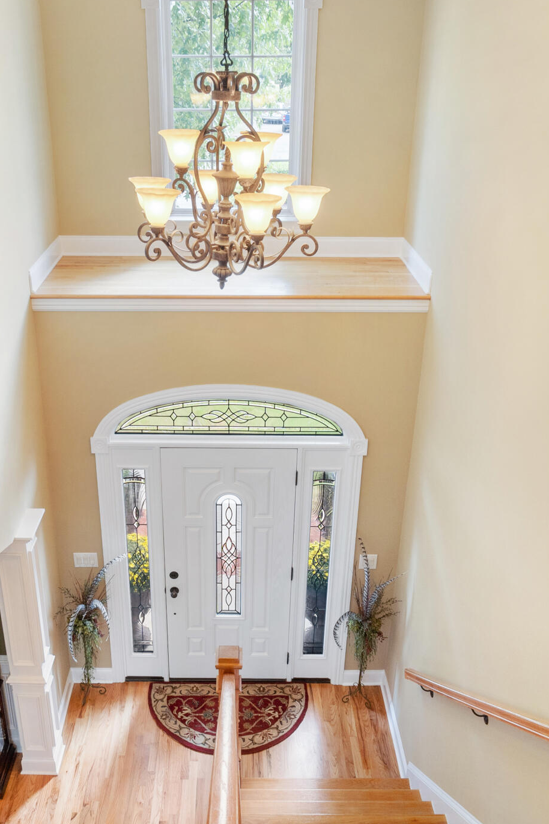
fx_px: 801
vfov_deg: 54.4
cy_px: 448
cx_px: 221
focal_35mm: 35
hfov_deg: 37.7
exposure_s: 1/6
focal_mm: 16
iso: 250
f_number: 9
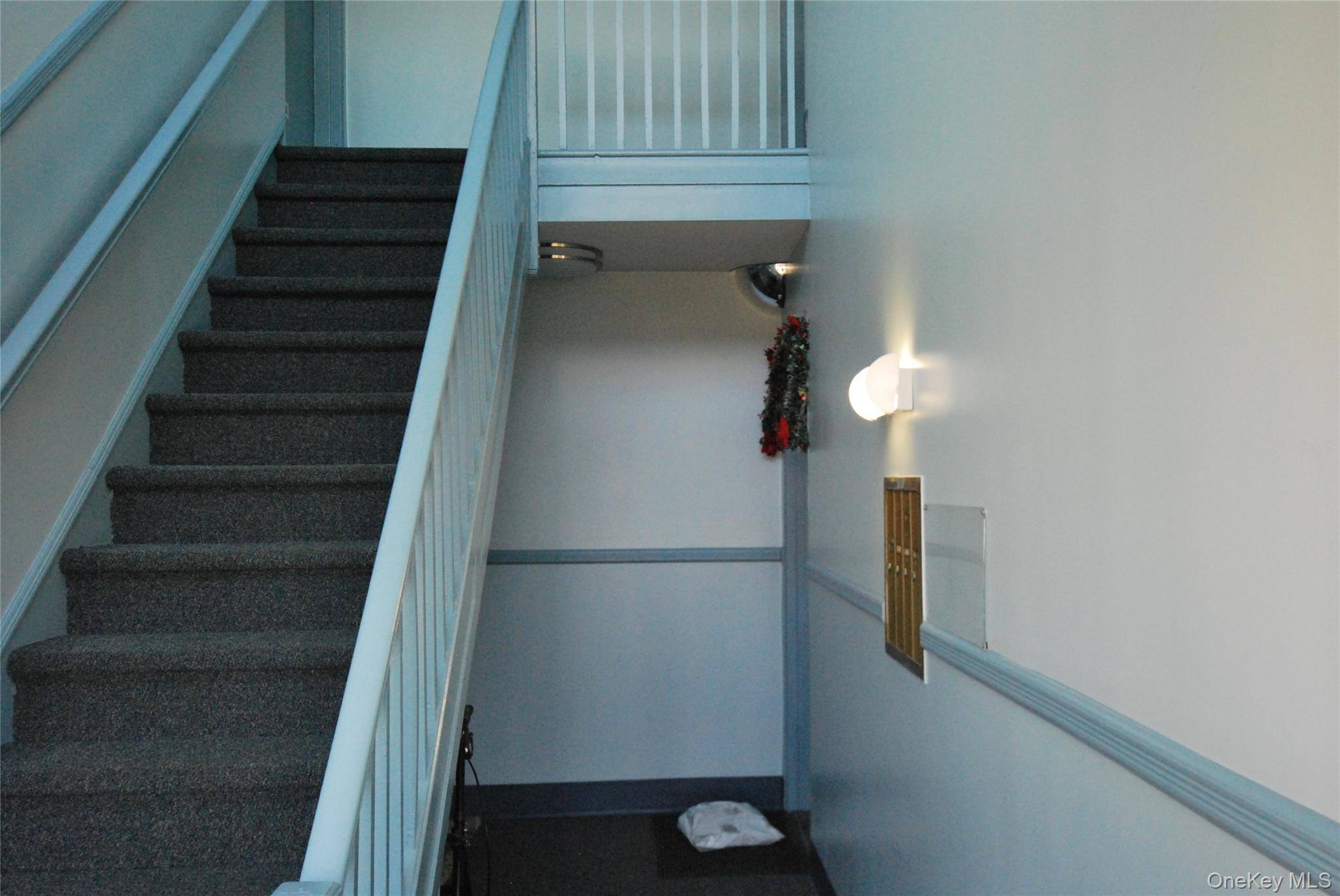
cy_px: 448
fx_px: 1230
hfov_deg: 57.2
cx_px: 670
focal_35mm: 33
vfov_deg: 40.1
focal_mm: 22
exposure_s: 1/125
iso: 1600
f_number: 6.3
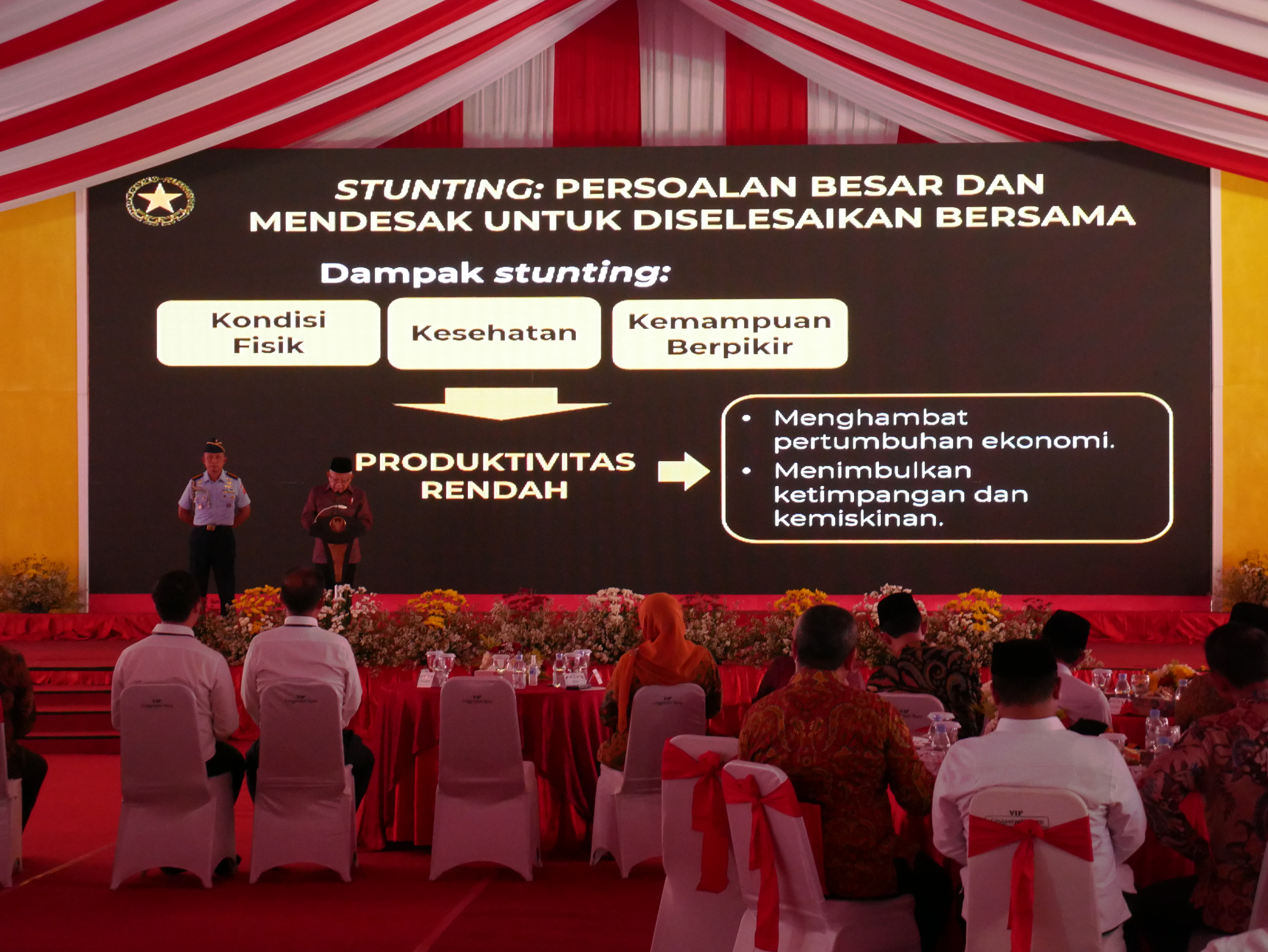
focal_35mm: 70
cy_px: 476
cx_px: 634
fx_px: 2565
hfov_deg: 27.8
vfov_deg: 21.0
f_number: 5.5
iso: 3200
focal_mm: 35
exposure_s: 1/125
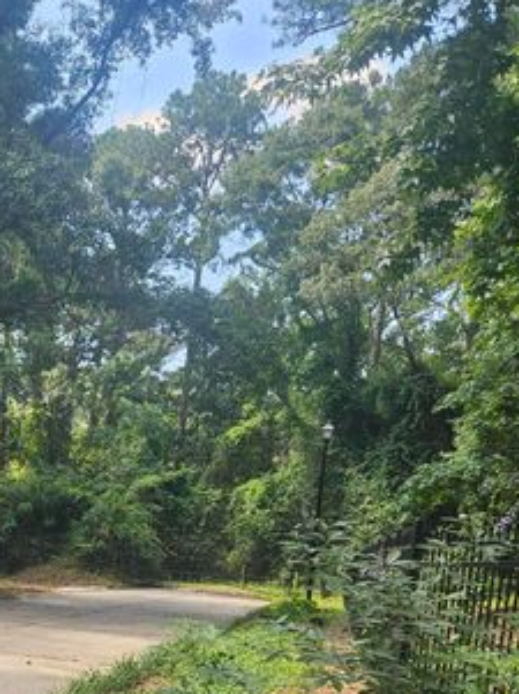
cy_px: 681
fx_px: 1022
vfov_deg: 34.4
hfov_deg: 26.7
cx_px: -21
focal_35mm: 51
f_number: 1.8
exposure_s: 1/180
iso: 25
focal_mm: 5.4
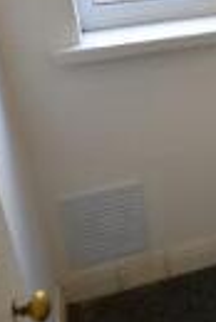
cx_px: 298
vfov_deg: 35.5
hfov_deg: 21.7
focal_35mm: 55
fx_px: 494
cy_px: 88
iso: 400
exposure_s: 1/60
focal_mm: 10
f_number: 4
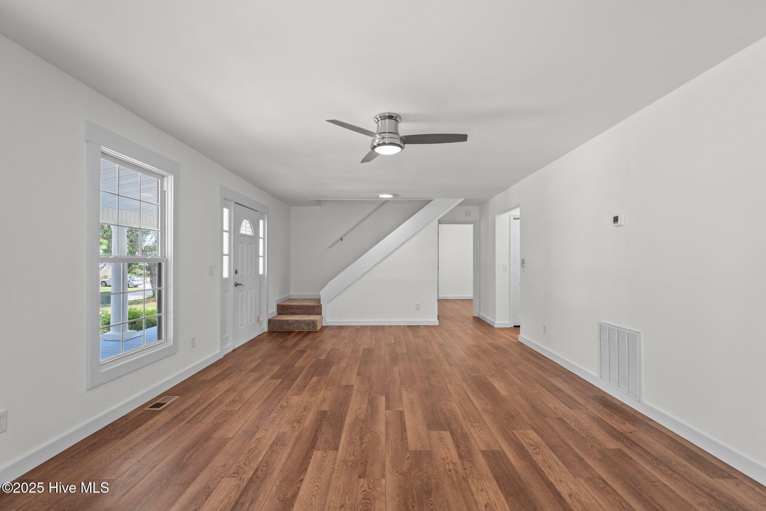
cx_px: 383
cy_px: 256
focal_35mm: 16
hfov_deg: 96.7
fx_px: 340
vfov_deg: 73.7
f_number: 4
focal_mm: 16
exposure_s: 1/10
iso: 400
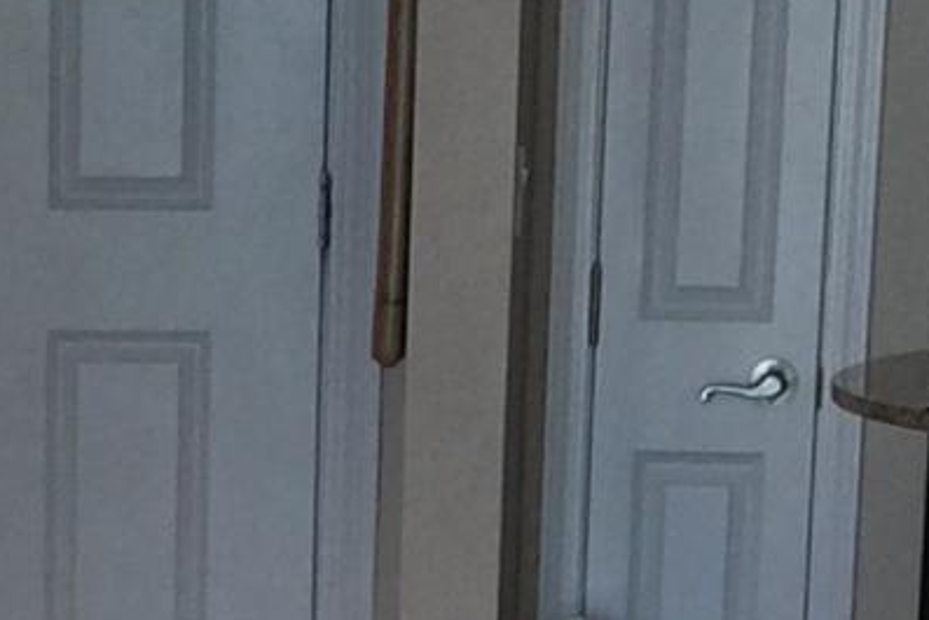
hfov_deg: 8.9
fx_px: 5885
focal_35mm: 228
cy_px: 1596
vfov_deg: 5.8
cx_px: -94
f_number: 2.2
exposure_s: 1/15
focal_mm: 4.15
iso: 32
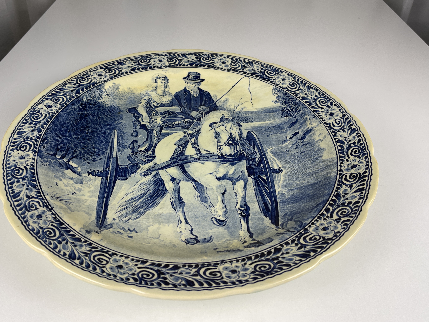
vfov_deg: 48.1
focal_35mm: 29
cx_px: 187
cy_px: 143
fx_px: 359
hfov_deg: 61.4
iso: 32
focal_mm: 5.1
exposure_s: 1/123
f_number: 1.6
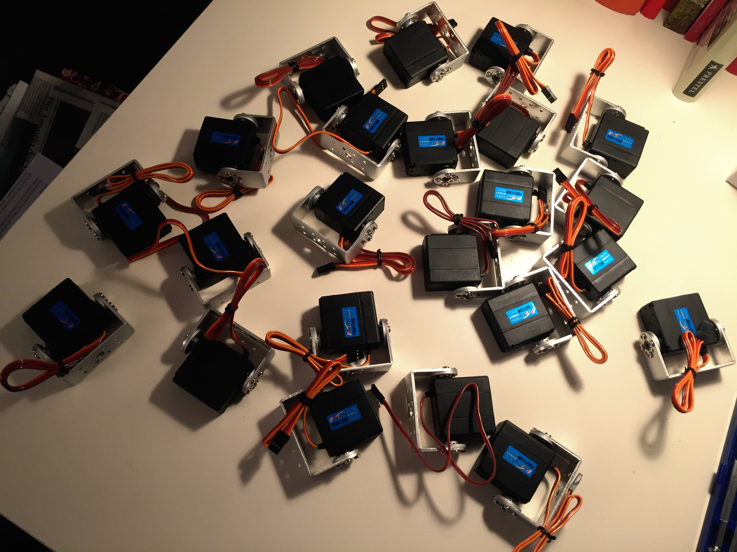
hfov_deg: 61.7
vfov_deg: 48.2
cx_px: 368
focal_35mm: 29
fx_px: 617
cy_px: 276
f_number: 2.2
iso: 40
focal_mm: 4.15
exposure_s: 1/33
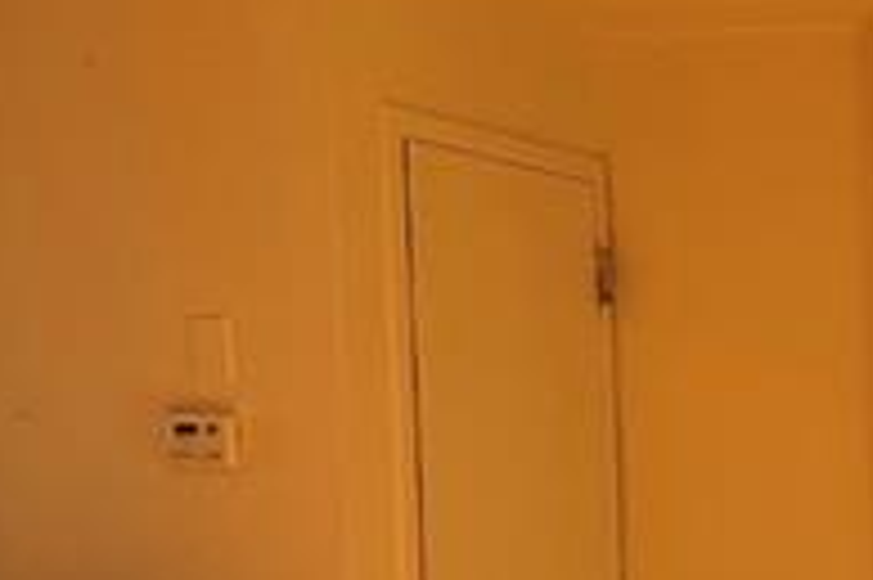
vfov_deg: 13.5
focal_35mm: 99
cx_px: 1192
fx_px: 2399
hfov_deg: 18.8
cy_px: 679
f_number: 1.78
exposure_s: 1/469
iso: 80
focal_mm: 6.86
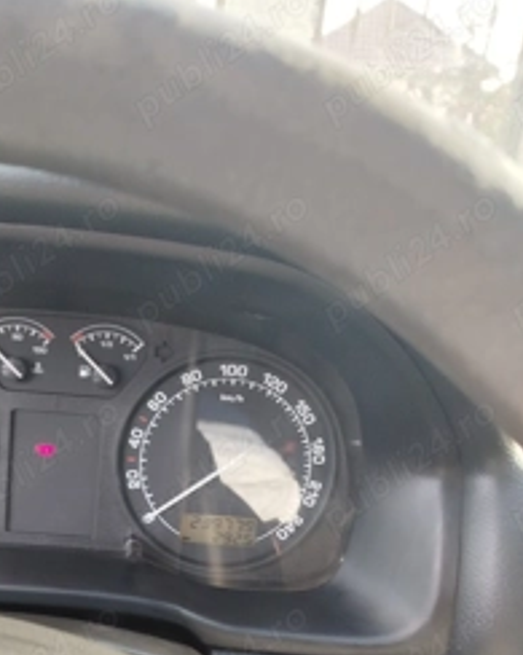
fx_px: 465
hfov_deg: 55.7
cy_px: 510
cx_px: 126
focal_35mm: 24
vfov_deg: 65.0
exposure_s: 1/50
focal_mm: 5.31
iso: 64
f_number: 1.7
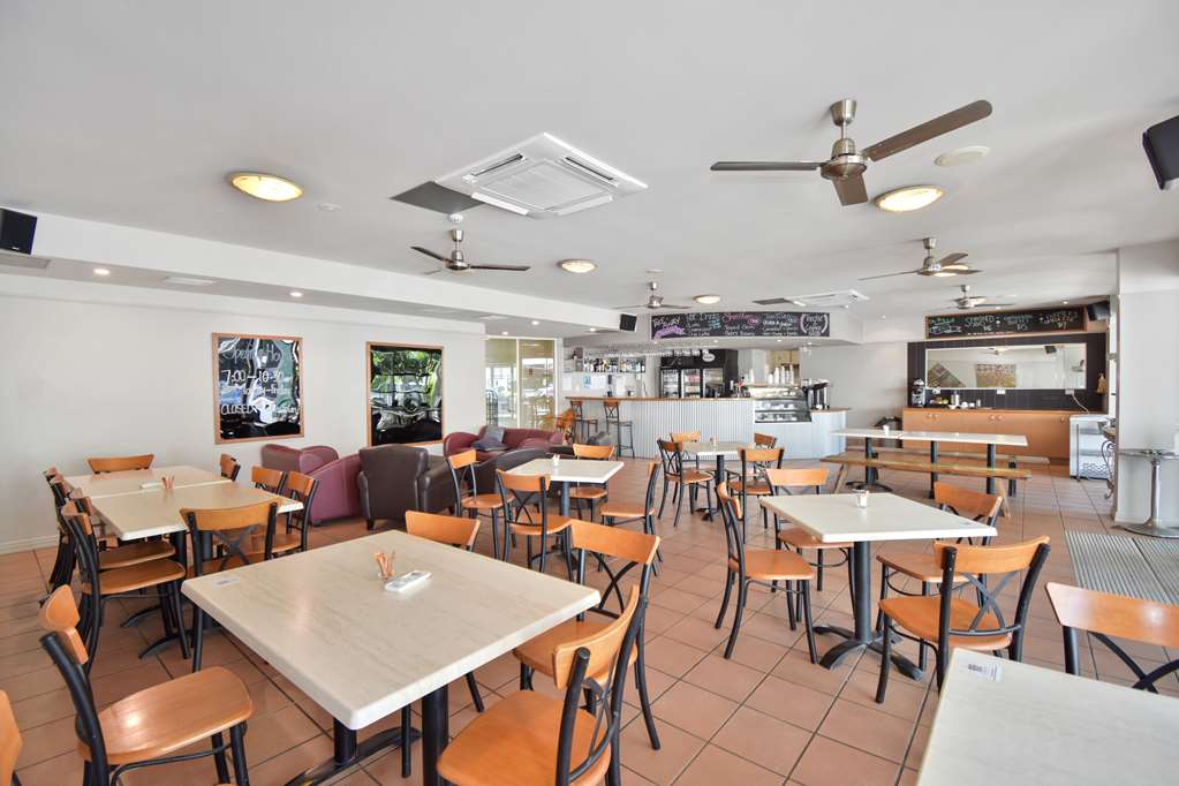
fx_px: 491
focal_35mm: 15
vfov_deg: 77.3
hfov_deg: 100.4
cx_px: 590
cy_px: 393
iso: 500
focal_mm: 10
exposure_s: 1/13
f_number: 4.5
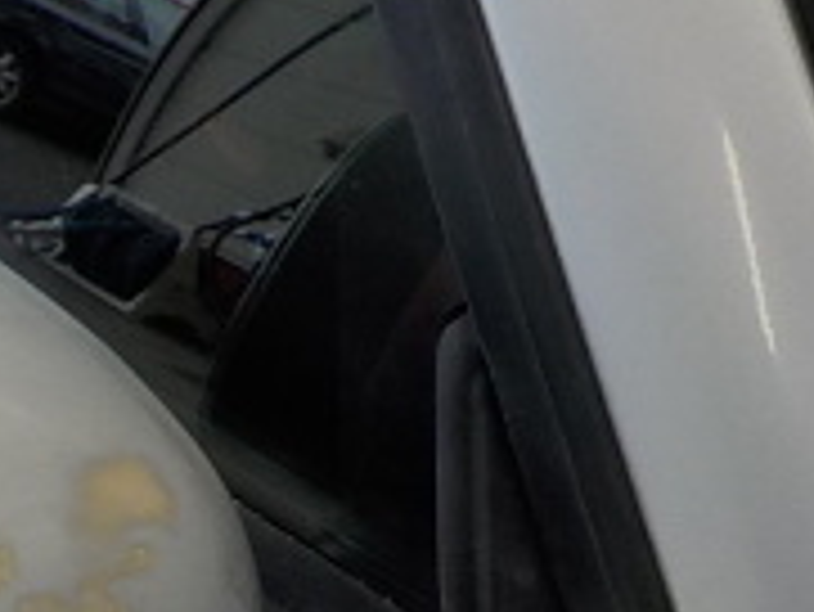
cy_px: 580
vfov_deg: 13.8
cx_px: -324
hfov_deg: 17.1
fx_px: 2494
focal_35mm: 106
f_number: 3.3
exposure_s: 1/200
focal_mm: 4.1
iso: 125
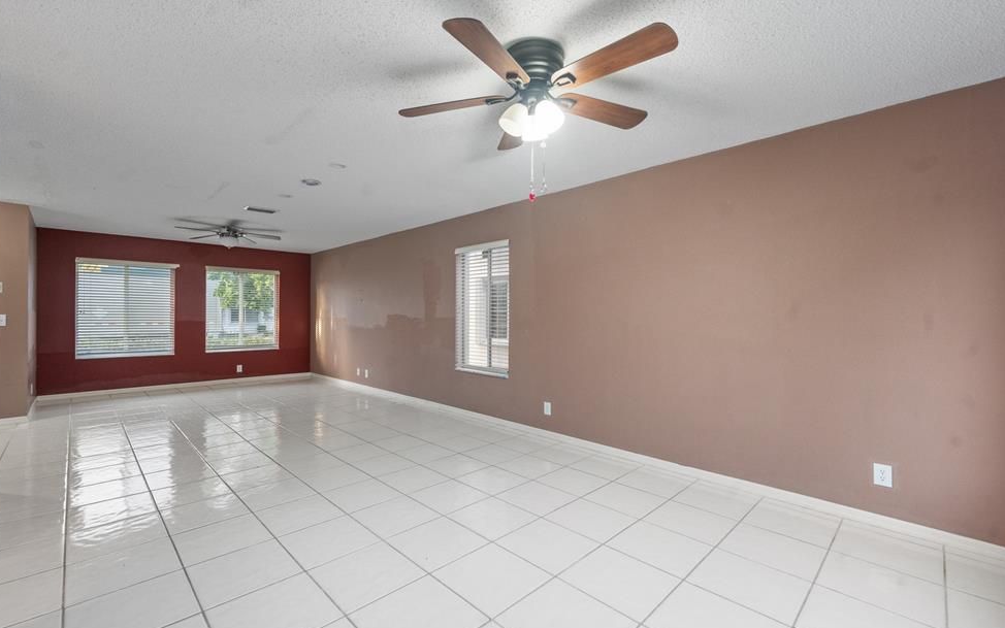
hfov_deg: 101.4
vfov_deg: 74.8
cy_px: 319
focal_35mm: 15
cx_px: 480
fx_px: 411
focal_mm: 14
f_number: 7.1
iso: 5000
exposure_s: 1/15
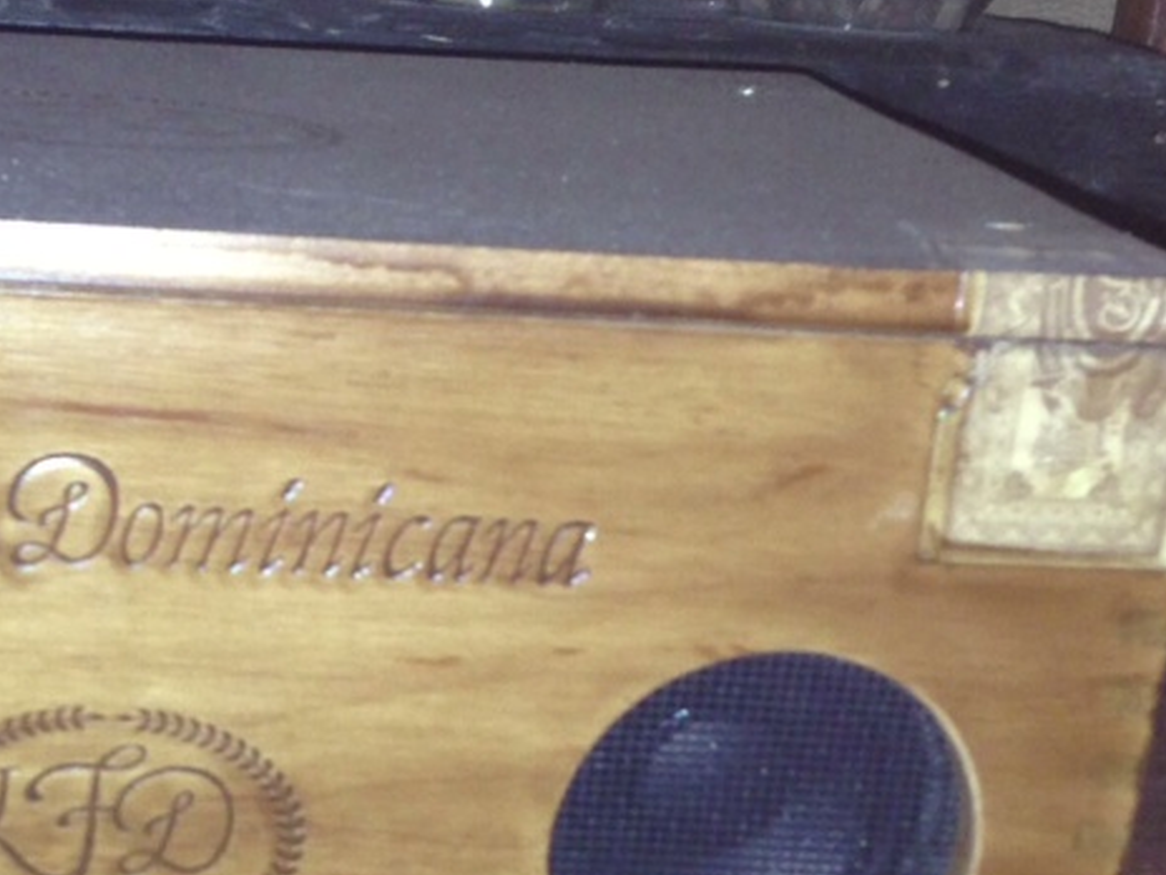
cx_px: 30
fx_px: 3065
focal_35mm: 91
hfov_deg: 20.9
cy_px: 631
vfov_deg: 16.2
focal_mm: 4.13
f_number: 2.4
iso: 64
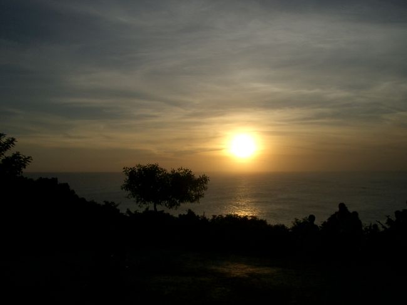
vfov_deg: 40.7
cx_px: 204
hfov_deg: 52.6
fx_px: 411
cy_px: 152
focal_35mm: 35
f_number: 4.3
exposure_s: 1/1250
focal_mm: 5.8
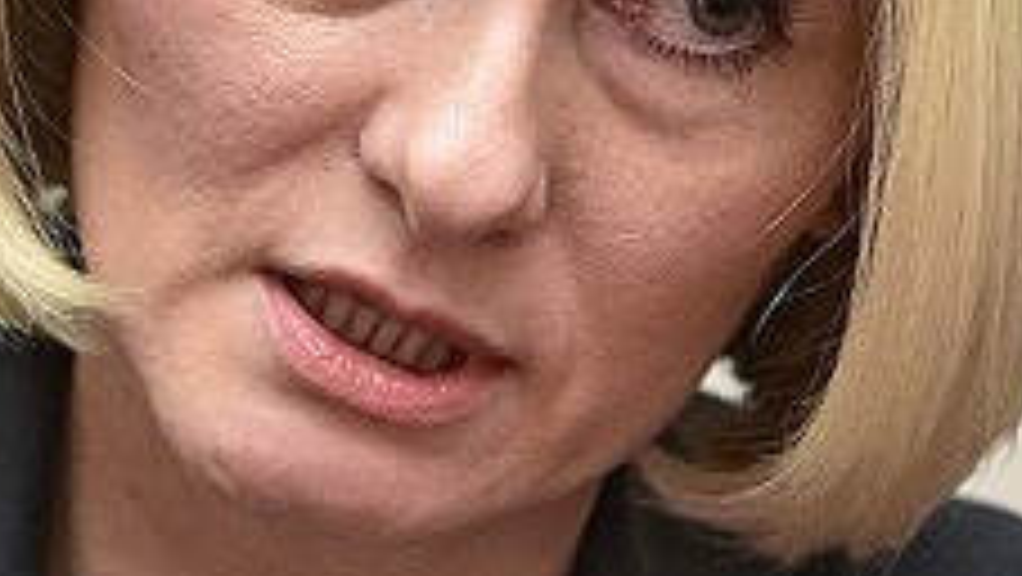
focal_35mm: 73
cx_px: 432
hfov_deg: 28.9
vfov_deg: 16.3
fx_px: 1979
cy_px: 22
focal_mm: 6.2
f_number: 2.7
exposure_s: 1/60
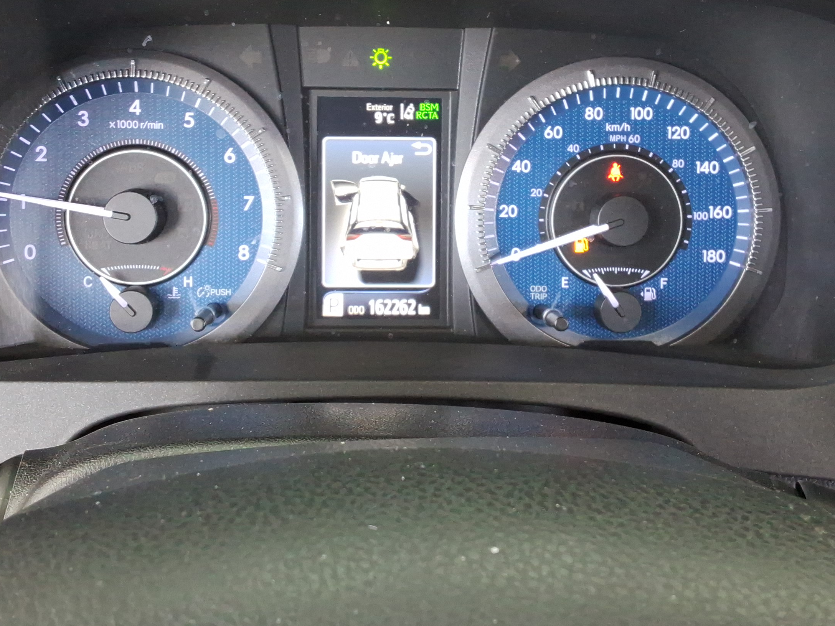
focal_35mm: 42
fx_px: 1013
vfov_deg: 34.0
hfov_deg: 44.8
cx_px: 413
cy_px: 196
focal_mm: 2.91
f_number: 1.9
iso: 151
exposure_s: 1/40
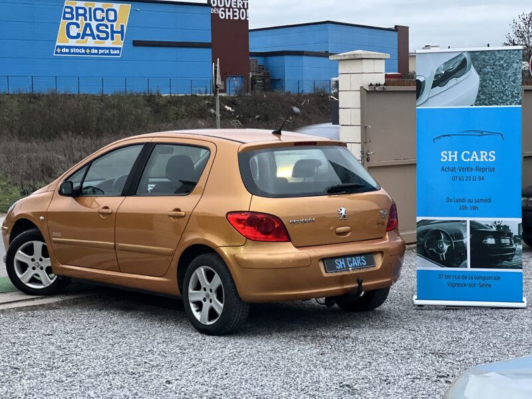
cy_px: 200
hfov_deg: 25.3
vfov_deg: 19.1
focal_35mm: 77
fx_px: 1183
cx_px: 266
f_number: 2.8
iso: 500
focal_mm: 9
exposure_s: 1/20
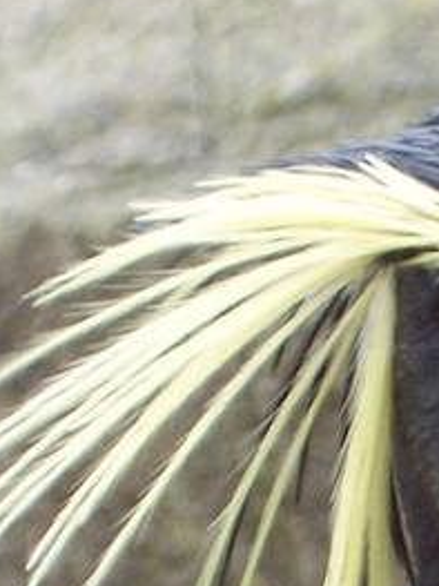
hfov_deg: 3.4
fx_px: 7328
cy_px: 862
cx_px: 564
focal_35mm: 433
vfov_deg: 4.6
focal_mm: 16.8
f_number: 4.8
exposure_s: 1/45
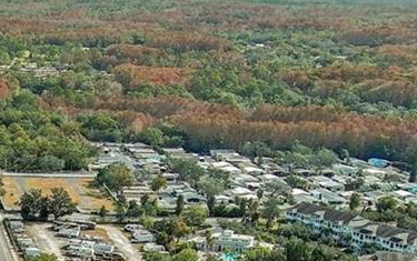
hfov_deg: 15.9
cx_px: -77
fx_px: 1433
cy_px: 534
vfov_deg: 9.7
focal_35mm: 126
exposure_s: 1/1250
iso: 100
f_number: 2.8
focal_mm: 10.57
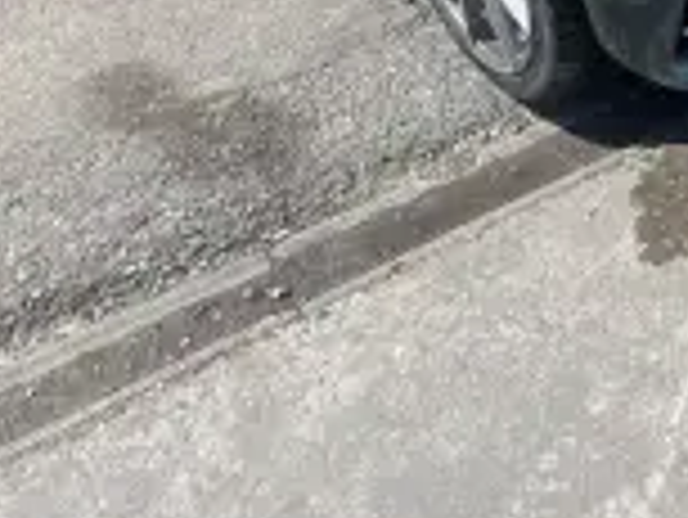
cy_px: 113
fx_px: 1213
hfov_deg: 28.2
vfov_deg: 23.7
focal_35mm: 61
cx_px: 791
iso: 50
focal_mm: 5.1
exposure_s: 1/1647
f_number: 1.6
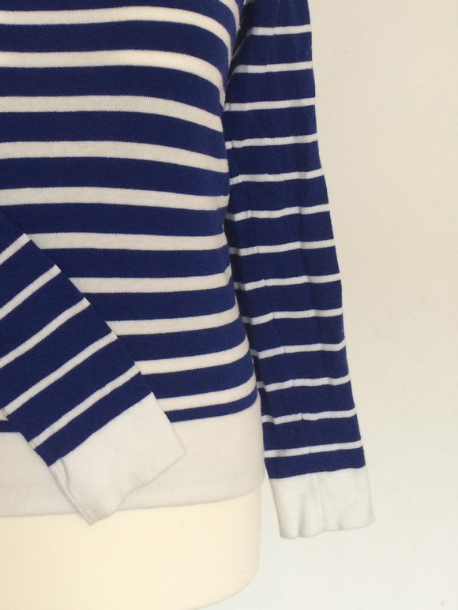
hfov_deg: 28.2
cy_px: 187
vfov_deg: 37.6
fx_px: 882
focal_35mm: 50
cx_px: 66
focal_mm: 4.15
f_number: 2.2
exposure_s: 1/30
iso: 125
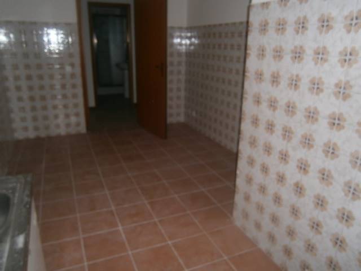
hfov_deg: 67.3
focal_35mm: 26
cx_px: 180
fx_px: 271
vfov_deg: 53.1
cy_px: 136
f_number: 2.8
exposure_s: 1/30
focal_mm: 4.7
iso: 125
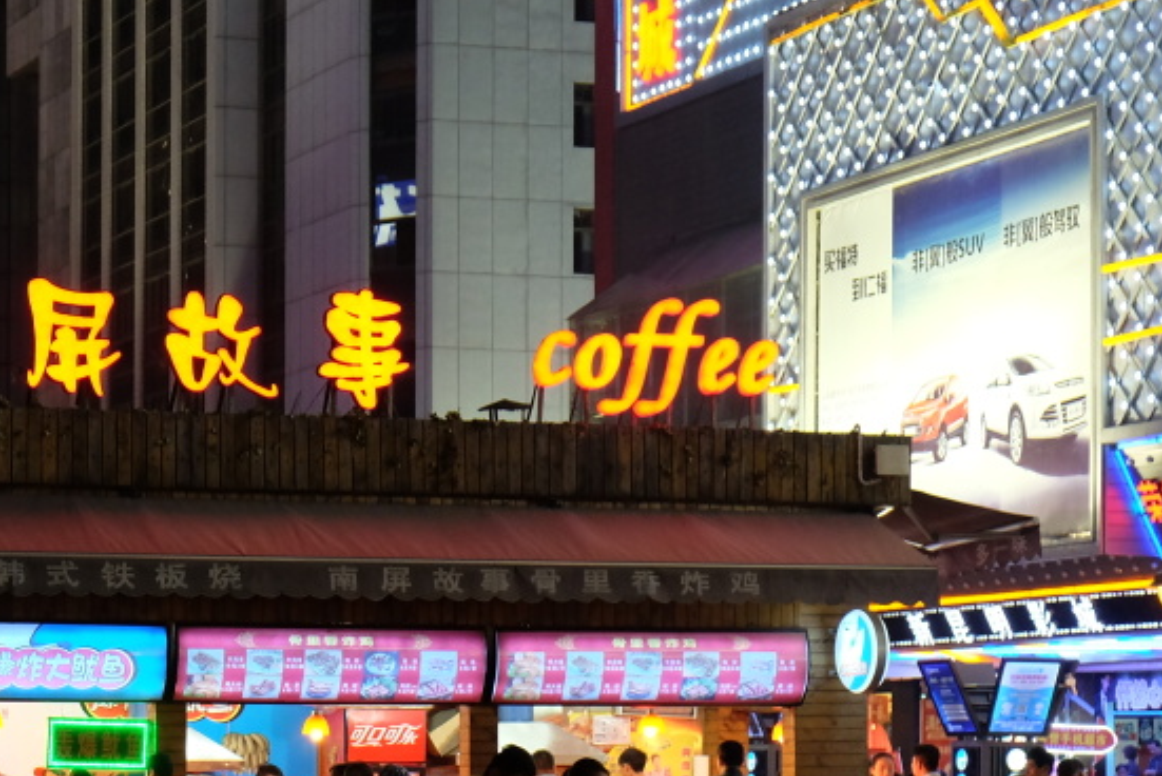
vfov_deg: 12.3
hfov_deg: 18.2
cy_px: 687
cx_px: 179
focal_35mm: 111
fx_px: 3585
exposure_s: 1/30
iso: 1250
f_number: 3.6
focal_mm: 34.3
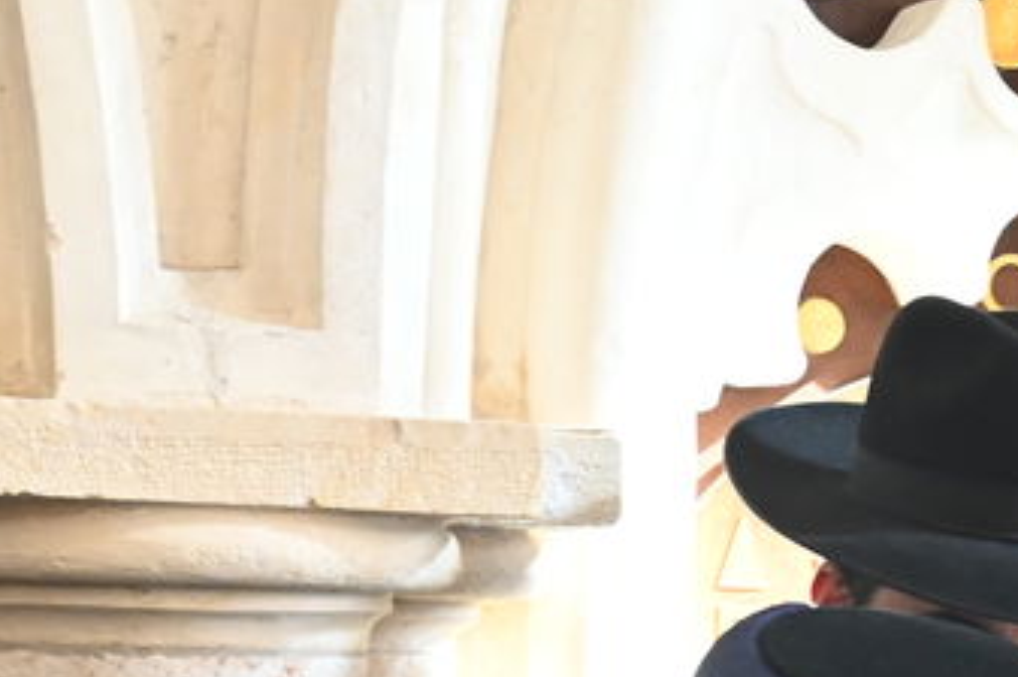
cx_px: 1338
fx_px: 5876
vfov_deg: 6.4
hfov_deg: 9.7
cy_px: 1395
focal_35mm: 208
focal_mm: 50
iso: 2500
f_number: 6.3
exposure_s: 1/160
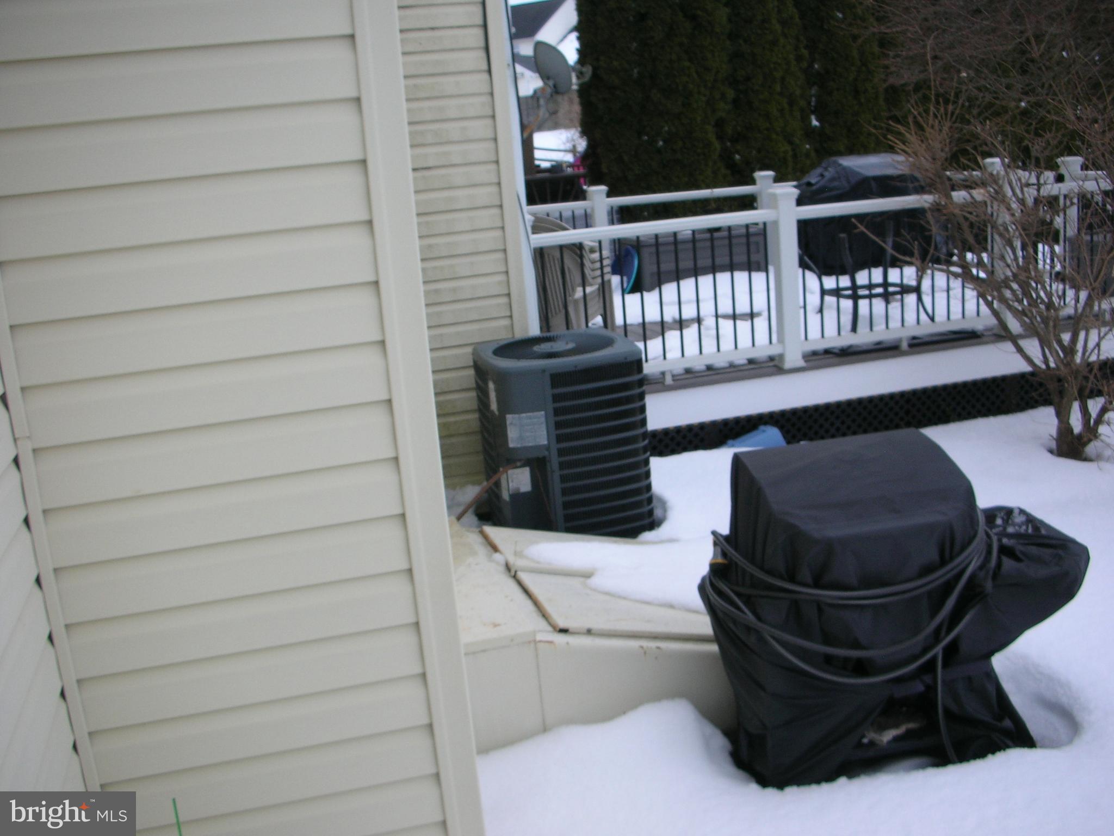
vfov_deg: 40.7
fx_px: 1126
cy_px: 418
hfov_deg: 52.6
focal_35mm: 35
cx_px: 557
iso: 50
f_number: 8.5
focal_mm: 5.8
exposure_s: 1/85.1
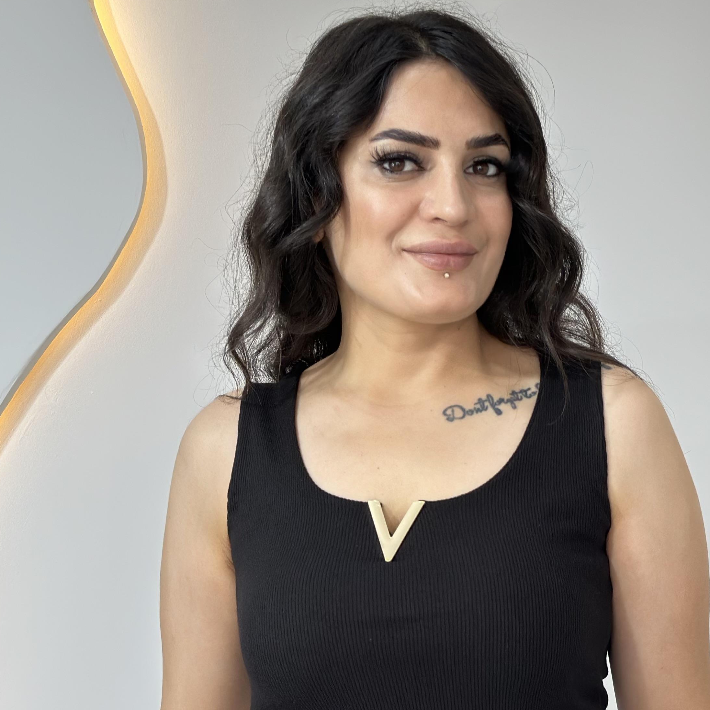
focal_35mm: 78
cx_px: 449
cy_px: 425
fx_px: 1810
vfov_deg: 22.2
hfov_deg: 22.1
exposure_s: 1/138
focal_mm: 6.86
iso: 80
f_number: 1.78
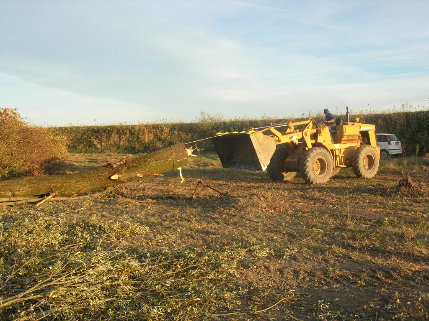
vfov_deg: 37.7
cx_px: 214
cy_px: 160
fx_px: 471
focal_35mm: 38
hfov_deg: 49.0
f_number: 4.8
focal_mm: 7.8
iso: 64
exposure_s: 1/171
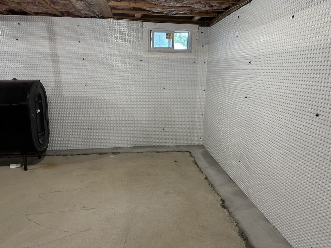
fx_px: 229
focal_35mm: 24
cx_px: 166
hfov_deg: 71.6
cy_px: 124
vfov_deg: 56.8
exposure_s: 1/60
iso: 200
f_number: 1.78
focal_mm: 6.86
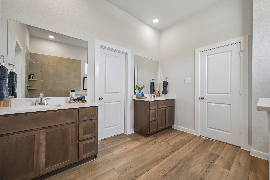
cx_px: 135
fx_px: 105
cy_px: 90
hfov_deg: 104.3
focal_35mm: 14
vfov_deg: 81.2
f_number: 9
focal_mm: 14
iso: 250
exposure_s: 1/8
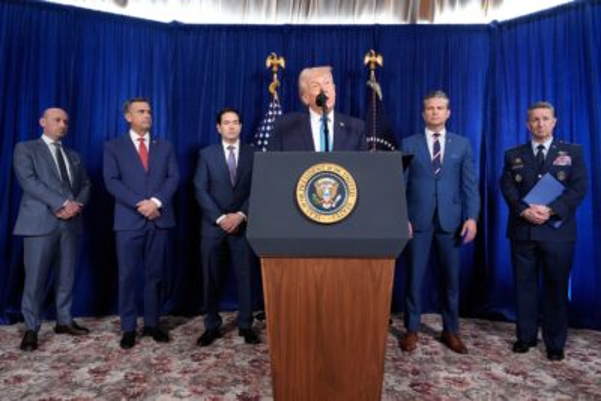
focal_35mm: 24
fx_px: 401
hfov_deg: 73.7
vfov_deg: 53.2
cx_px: 300
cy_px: 200
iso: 6400
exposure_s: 1/200
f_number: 4.5
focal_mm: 24
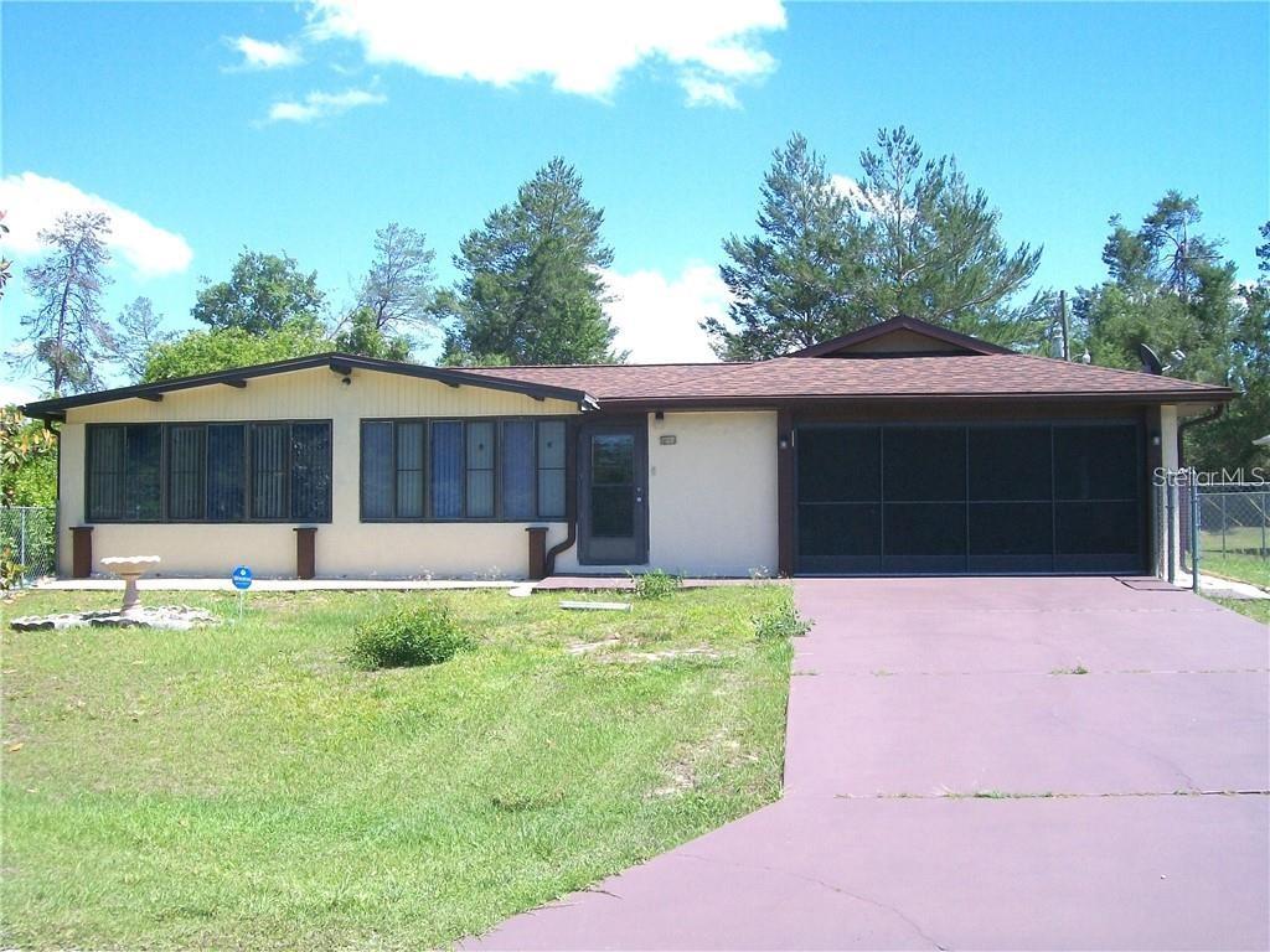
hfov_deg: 51.4
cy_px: 476
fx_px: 1321
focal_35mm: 36
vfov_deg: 39.7
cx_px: 635
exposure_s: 1/320
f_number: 4.8
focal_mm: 6
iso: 80
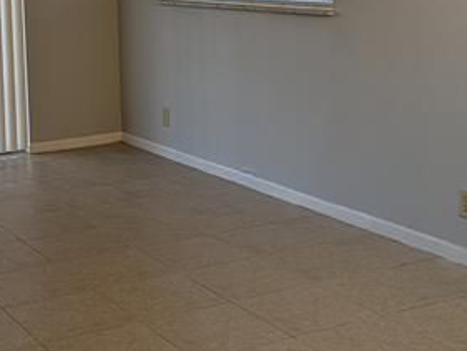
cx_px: 96
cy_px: 25
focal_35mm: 71
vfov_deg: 20.3
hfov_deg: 26.9
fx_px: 958
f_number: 1.89
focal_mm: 5.43
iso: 52
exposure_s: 1/120
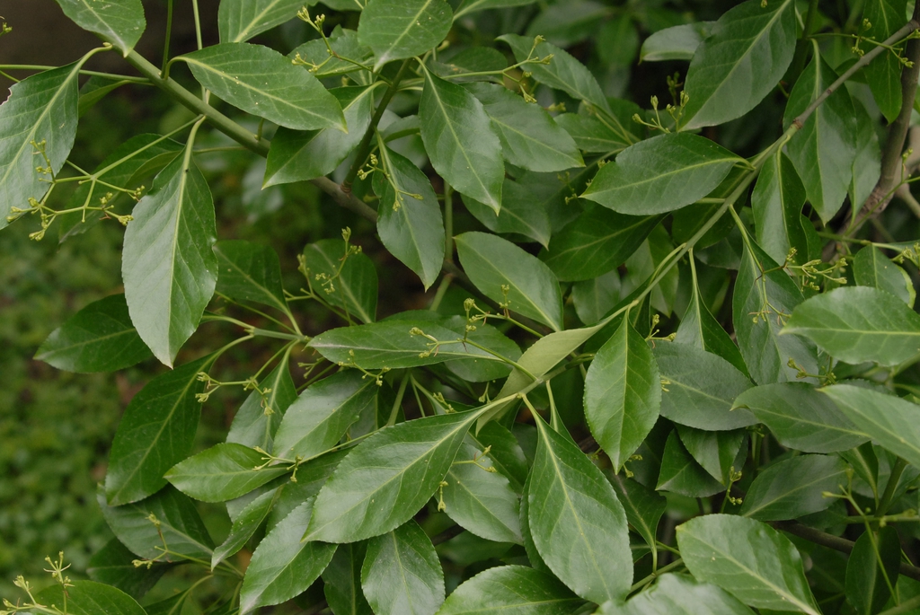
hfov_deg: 29.2
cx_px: 460
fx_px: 1765
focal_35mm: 69
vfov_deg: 19.8
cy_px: 308
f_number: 6.3
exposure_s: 1/160
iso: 400
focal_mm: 46
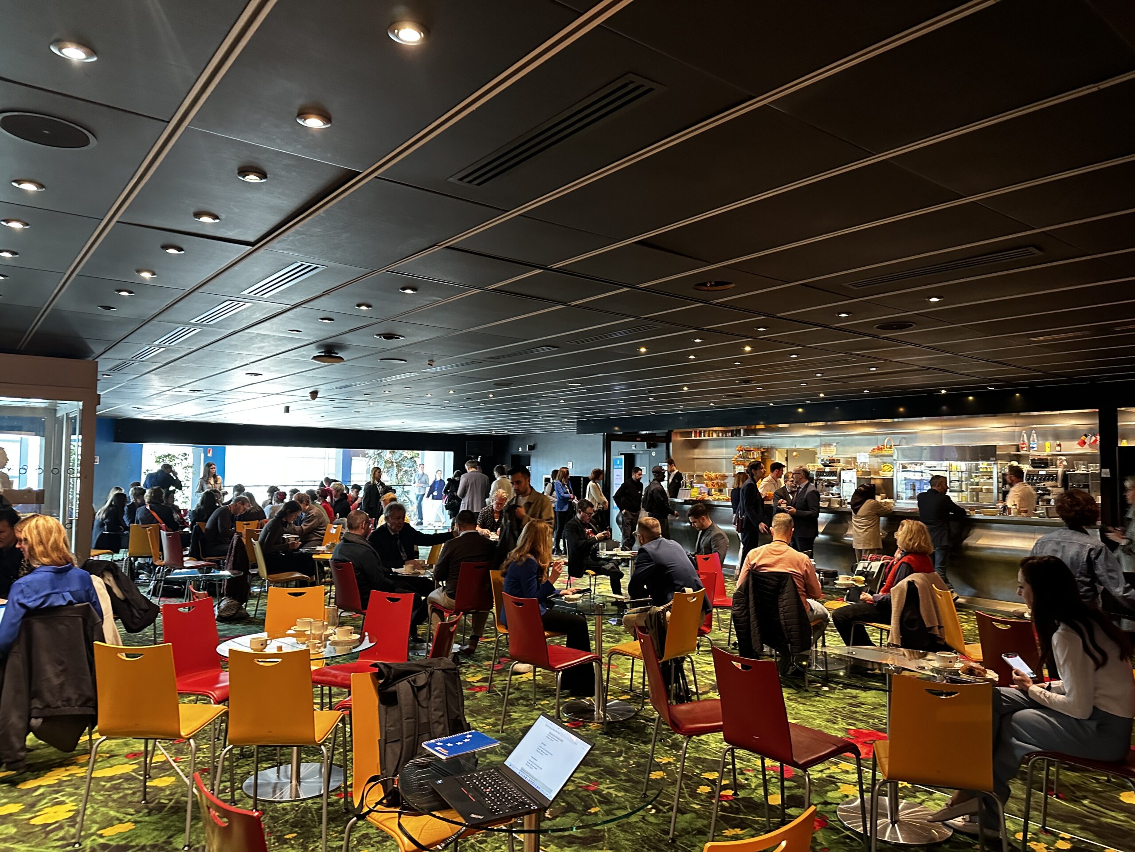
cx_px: 568
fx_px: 787
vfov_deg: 56.8
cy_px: 426
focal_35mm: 24
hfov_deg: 71.6
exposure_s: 1/50
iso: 640
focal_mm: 6.86
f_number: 1.78
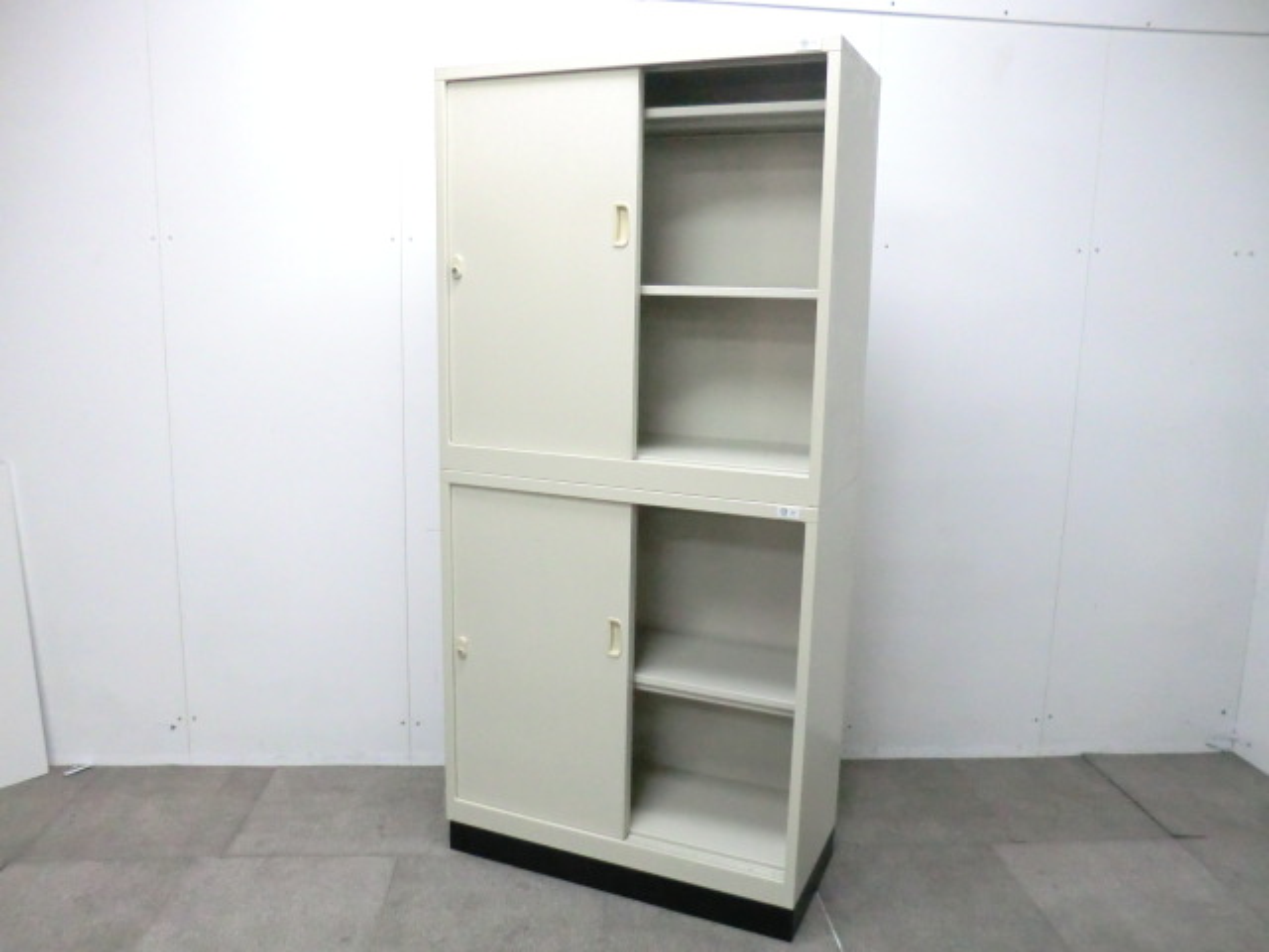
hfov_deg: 65.3
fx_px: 990
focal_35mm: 27
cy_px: 476
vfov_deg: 51.4
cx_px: 634
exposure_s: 1/60
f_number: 3.2
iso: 640
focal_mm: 4.9
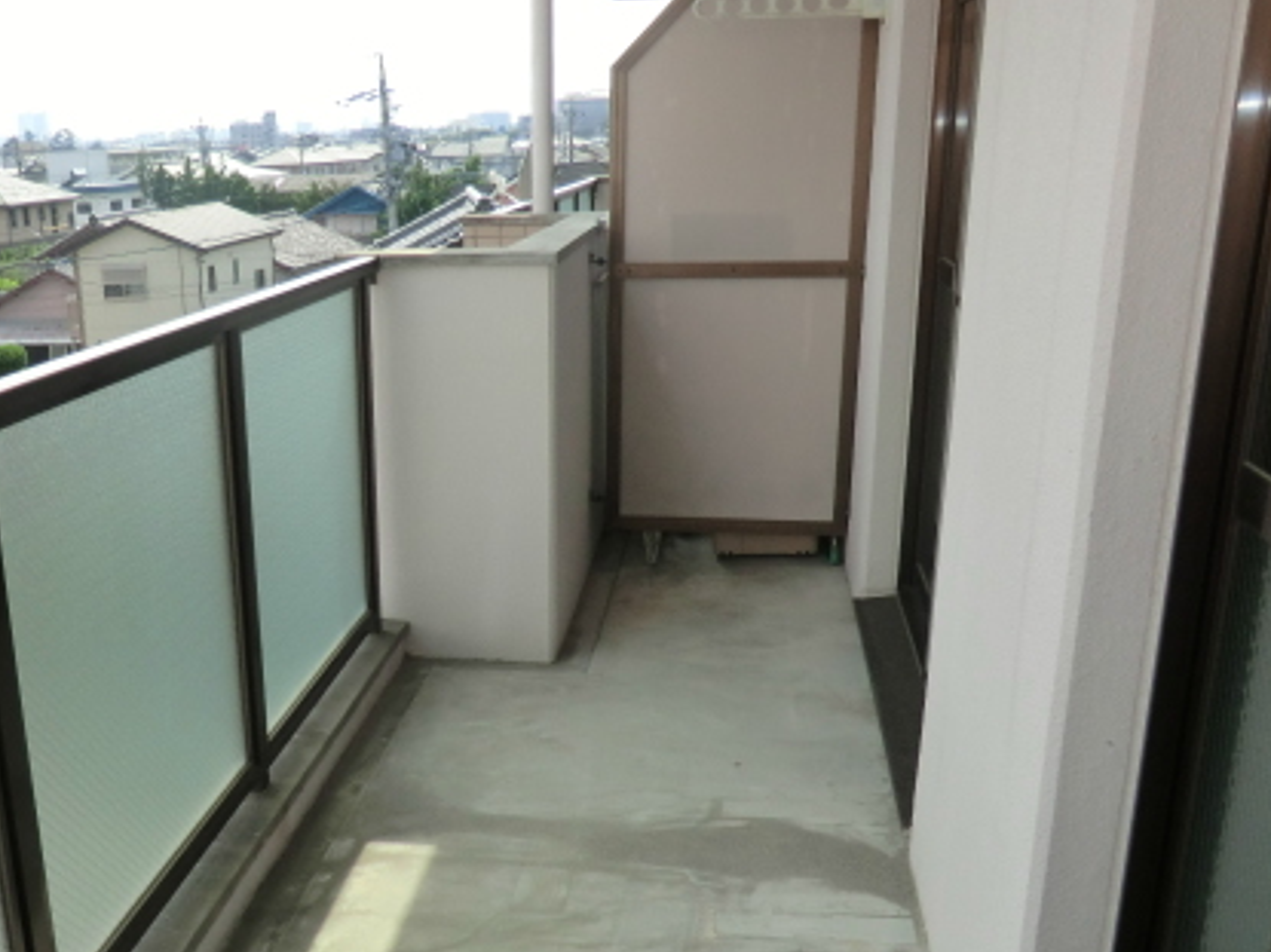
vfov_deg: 38.4
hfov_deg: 49.1
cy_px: 600
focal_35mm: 37
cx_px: 398
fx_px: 1358
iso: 80
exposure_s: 1/800
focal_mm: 4.3
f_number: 3.2
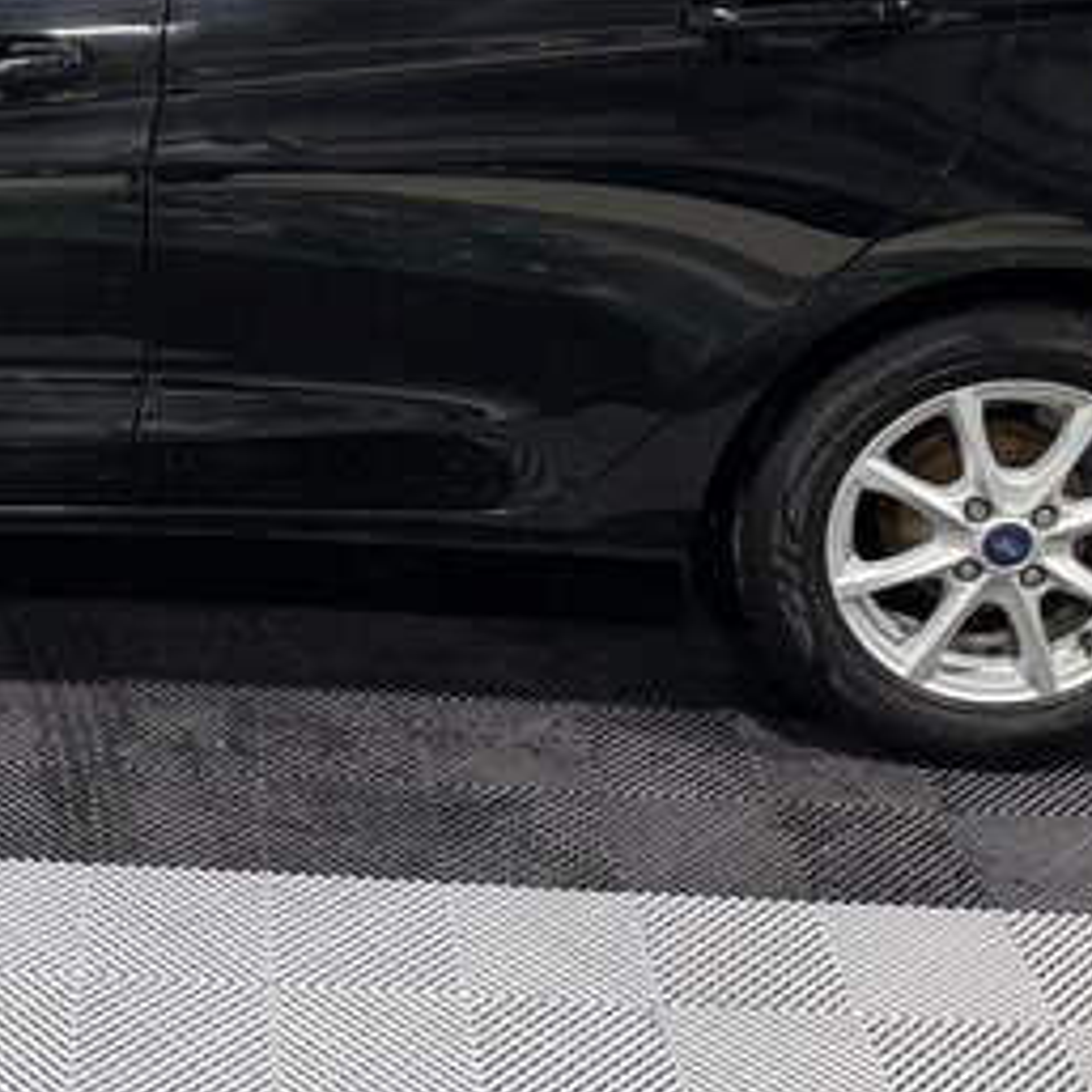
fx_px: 2356
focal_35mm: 66
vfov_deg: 25.2
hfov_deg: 25.1
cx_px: 64
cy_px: 85
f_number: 1.78
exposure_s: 1/50
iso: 250
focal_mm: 6.76
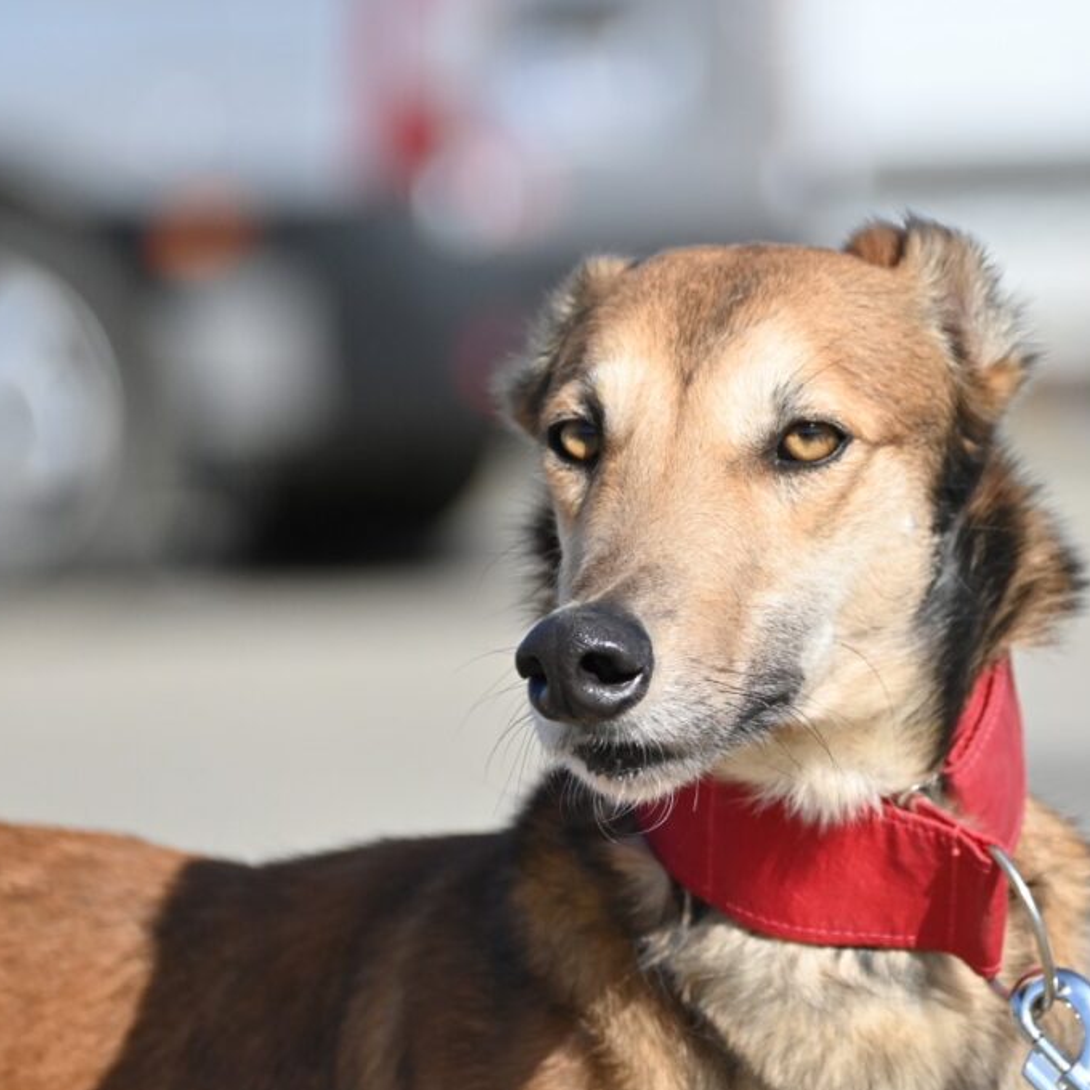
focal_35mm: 518
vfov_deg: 3.4
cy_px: 546
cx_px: 752
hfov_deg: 3.4
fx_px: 18454
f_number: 5.6
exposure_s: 1/4000
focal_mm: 270
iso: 900
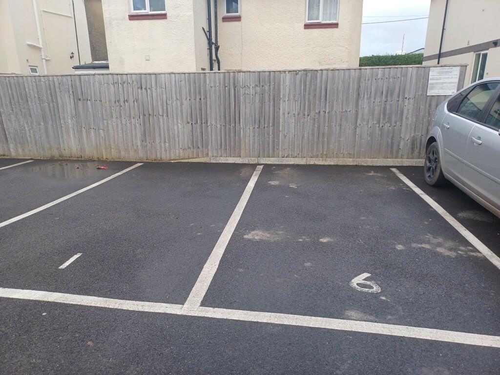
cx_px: 250
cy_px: 188
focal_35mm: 25
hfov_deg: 69.4
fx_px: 361
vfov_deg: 54.9
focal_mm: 4.6
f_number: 1.8
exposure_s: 1/100
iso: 50
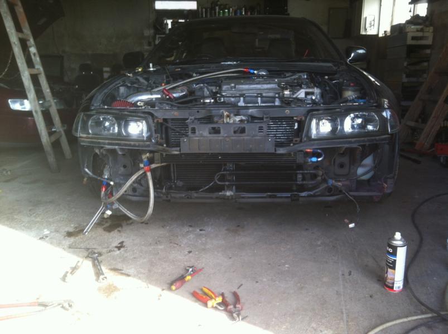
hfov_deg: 52.7
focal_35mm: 35
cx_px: 224
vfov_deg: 40.6
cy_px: 167
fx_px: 452
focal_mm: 3.85
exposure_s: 1/149
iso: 80
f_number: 2.8
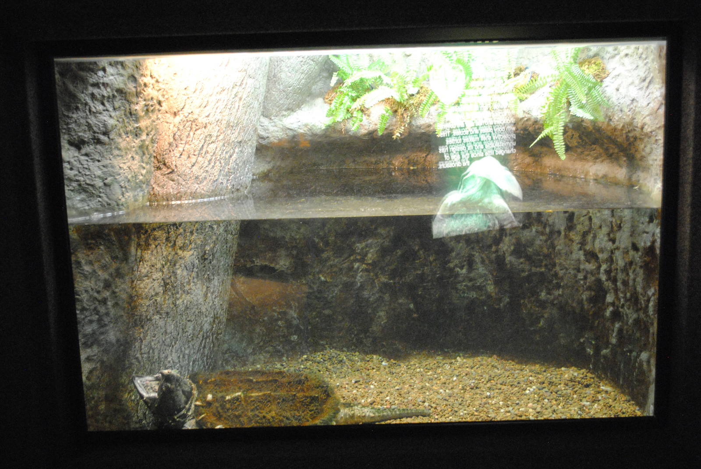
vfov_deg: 28.2
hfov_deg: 41.1
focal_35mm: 48
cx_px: 350
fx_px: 936
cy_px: 234
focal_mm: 32
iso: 1600
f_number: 4.8
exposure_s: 1/13
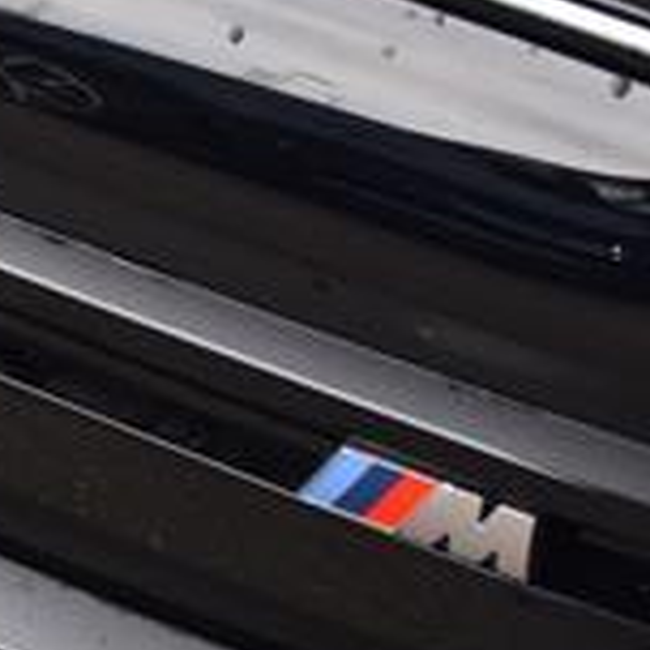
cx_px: -269
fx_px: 3850
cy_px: 254
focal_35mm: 181
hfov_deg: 9.4
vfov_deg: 9.6
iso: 400
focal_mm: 27
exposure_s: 1/125
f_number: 5.6
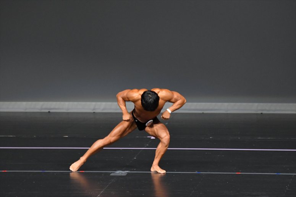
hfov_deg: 6.5
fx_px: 2589
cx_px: 148
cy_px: 98
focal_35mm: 315
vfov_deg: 4.4
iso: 4000
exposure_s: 1/400
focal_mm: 210
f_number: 5.6
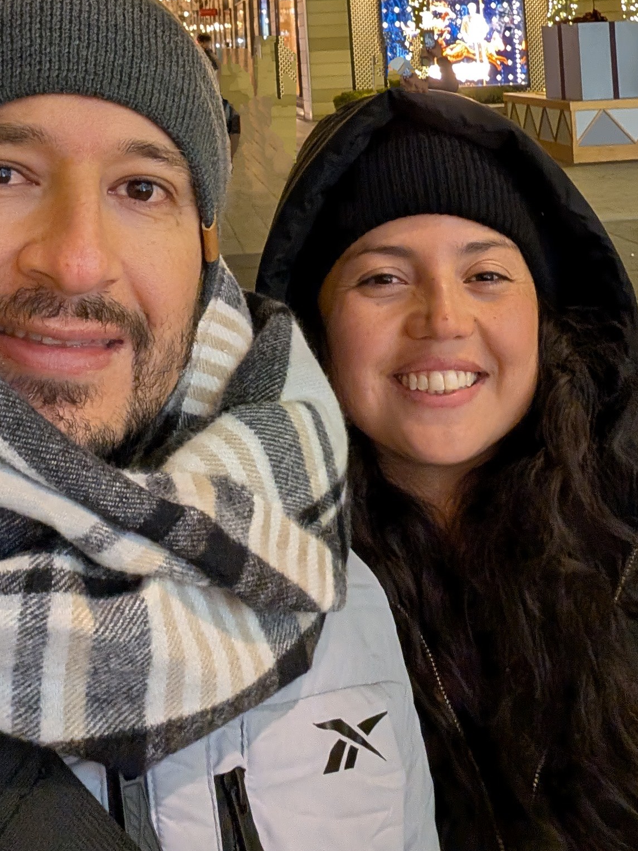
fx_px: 1057
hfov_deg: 32.9
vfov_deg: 37.1
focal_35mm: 43
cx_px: 156
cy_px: -79
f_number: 2.2
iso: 234
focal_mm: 2.71
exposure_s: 1/40
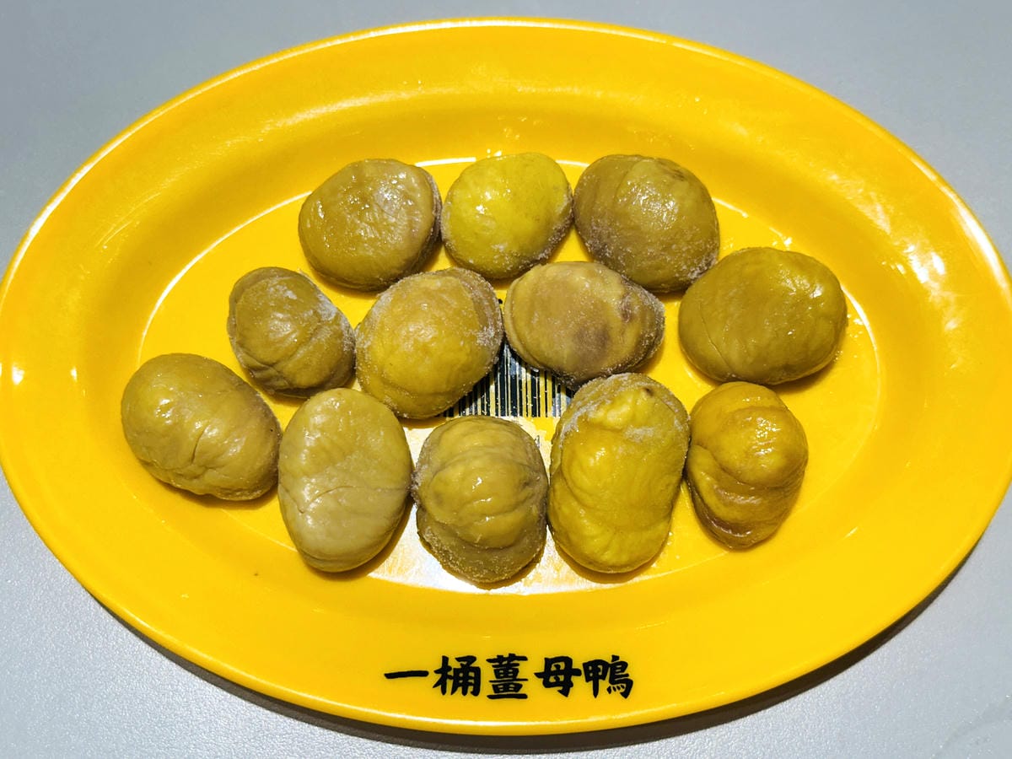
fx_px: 1403
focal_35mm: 48
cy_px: 380
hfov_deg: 39.7
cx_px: 506
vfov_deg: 30.3
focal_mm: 6.86
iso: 100
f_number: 1.78
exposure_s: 1/120
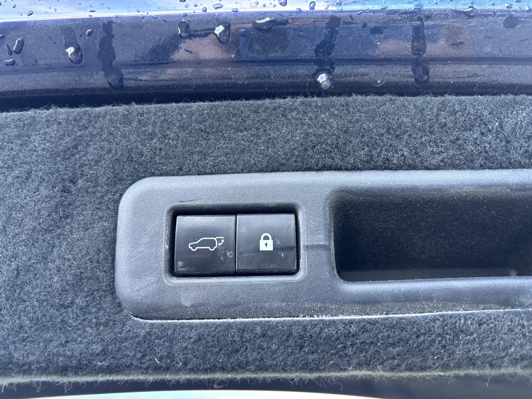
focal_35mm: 26
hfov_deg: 67.3
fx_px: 400
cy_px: 200
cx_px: 266
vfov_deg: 53.1
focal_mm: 5.96
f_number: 1.6
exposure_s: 1/121
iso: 125
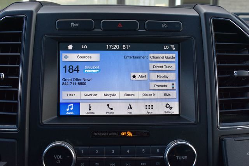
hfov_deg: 51.3
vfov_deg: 35.5
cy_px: 83
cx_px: 124
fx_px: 259
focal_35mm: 38
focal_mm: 25
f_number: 8
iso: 400
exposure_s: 1/60
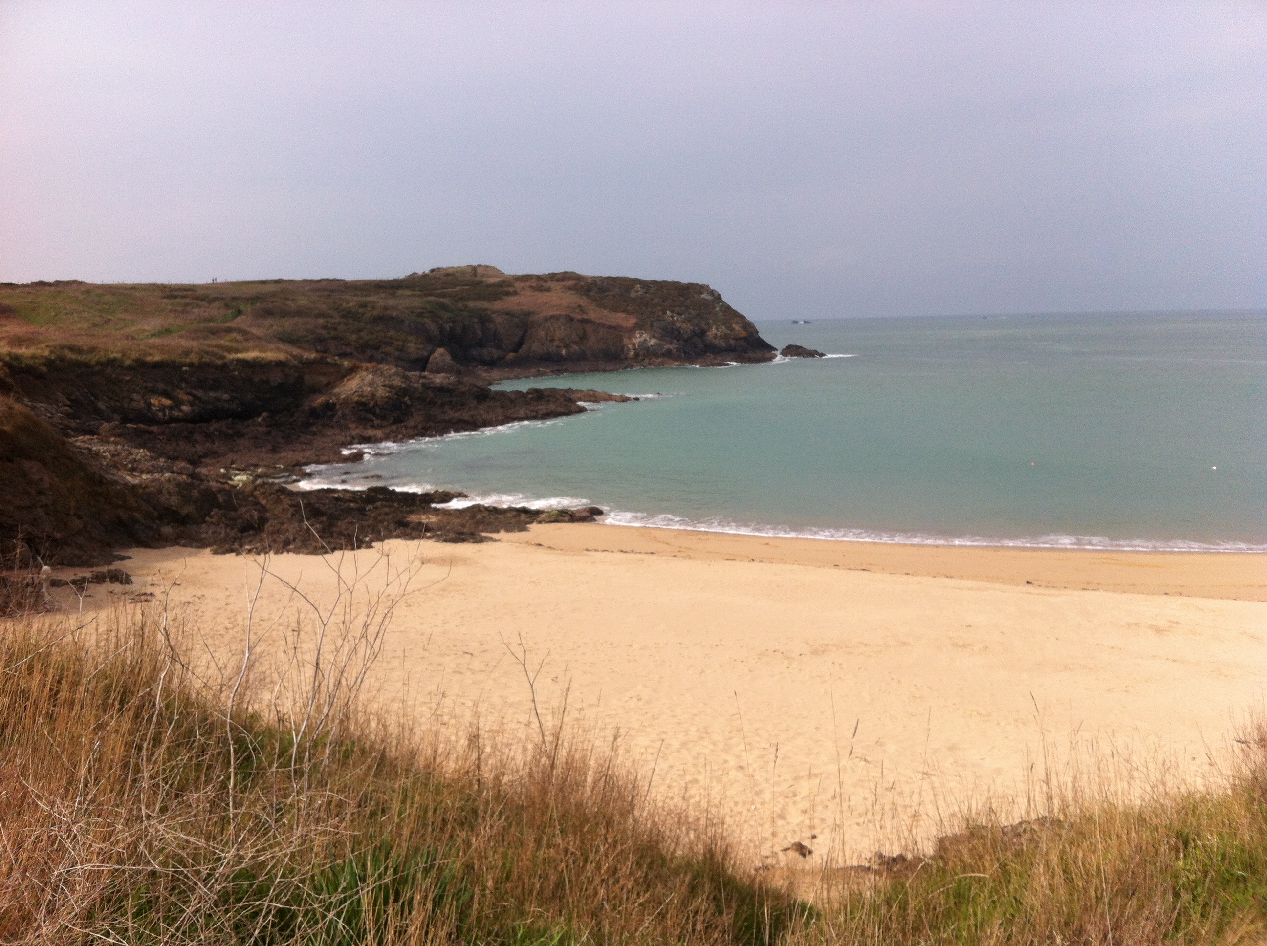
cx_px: 634
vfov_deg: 40.6
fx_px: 1279
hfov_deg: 52.7
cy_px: 473
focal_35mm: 35
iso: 80
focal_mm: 3.85
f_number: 2.8
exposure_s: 1/2155
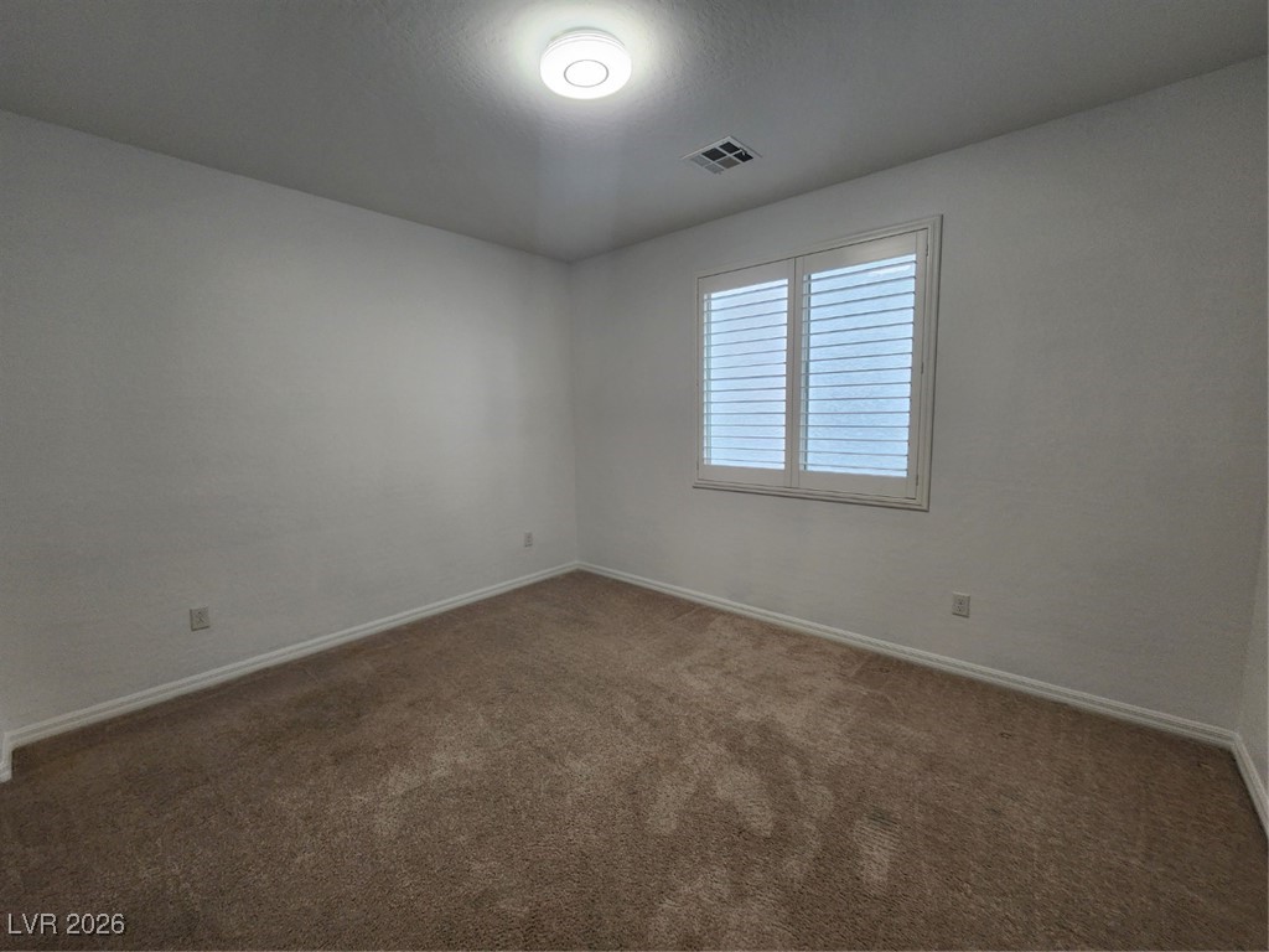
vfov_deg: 89.9
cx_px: 634
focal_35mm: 13
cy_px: 476
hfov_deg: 106.2
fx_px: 477
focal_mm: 2.2
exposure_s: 1/60
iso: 125
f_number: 2.2
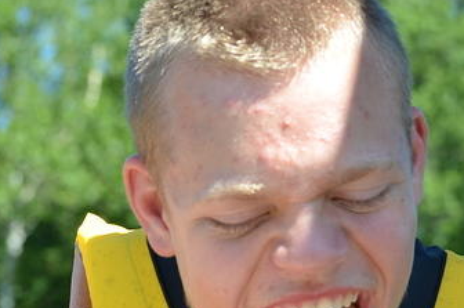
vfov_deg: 8.7
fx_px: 2020
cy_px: 256
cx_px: 302
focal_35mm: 157
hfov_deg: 13.1
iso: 200
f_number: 6.3
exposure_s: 1/320
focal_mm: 55
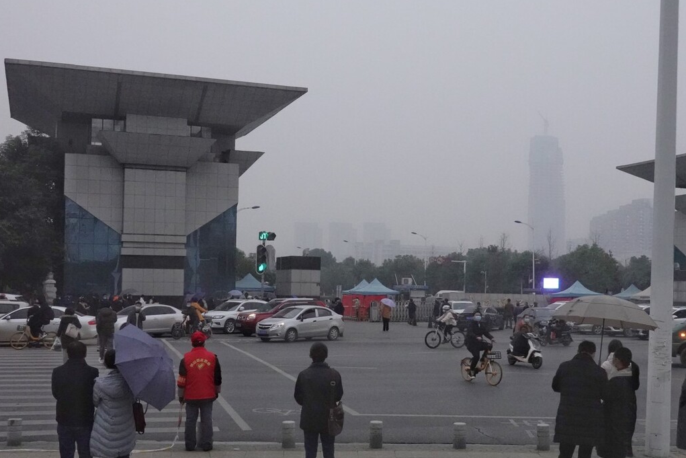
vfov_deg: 28.6
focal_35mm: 47
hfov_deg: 41.8
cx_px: 400
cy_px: 250
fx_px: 896
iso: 3200
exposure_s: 1/125
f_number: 8
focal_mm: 14.99
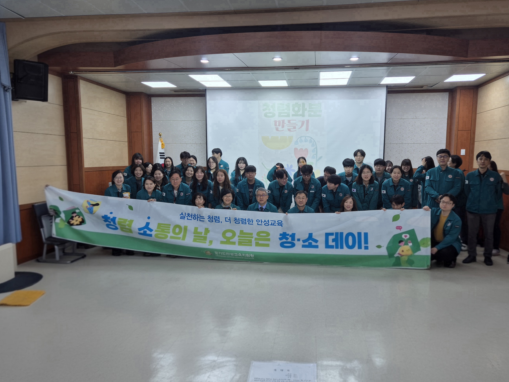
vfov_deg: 54.9
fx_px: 368
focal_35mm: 25
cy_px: 191
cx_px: 273
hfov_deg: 69.3
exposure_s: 1/120
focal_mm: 5.4
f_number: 1.8
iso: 32
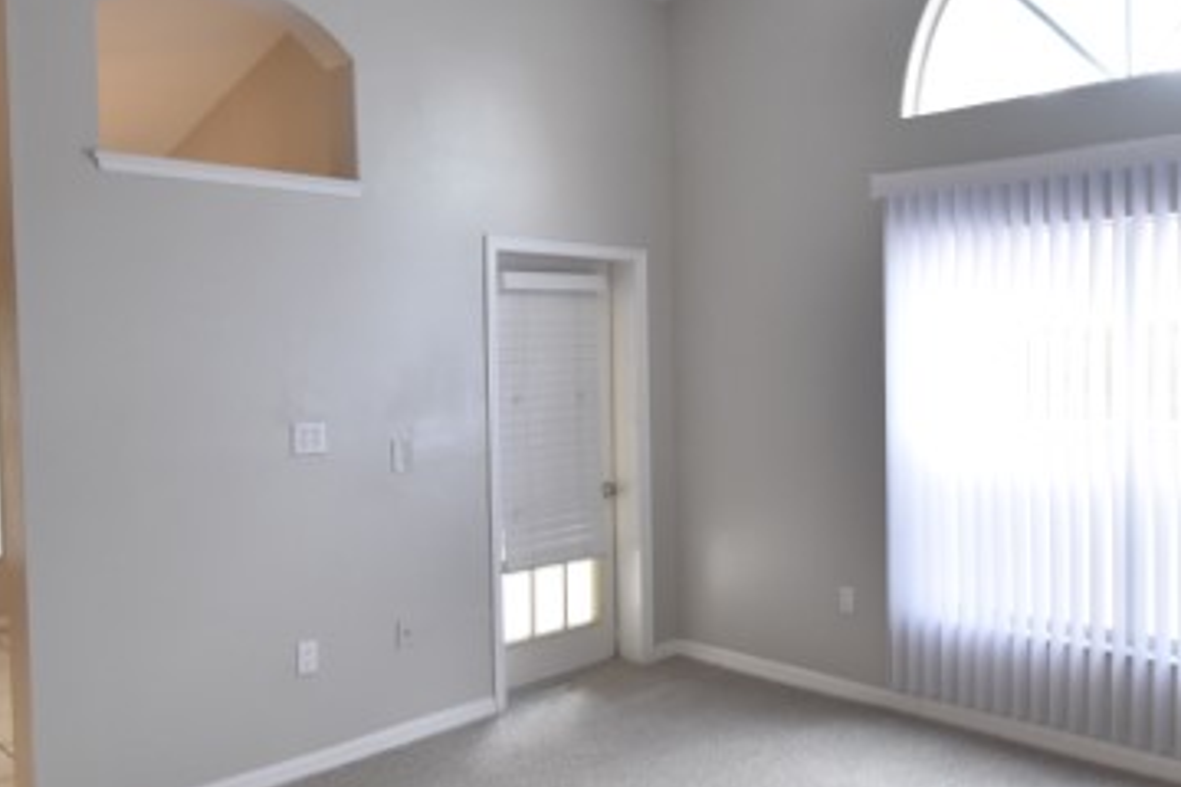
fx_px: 984
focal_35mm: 30
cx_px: 807
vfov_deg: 43.6
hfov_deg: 60.2
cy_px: 367
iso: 800
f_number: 3.5
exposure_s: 1/180
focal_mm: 10
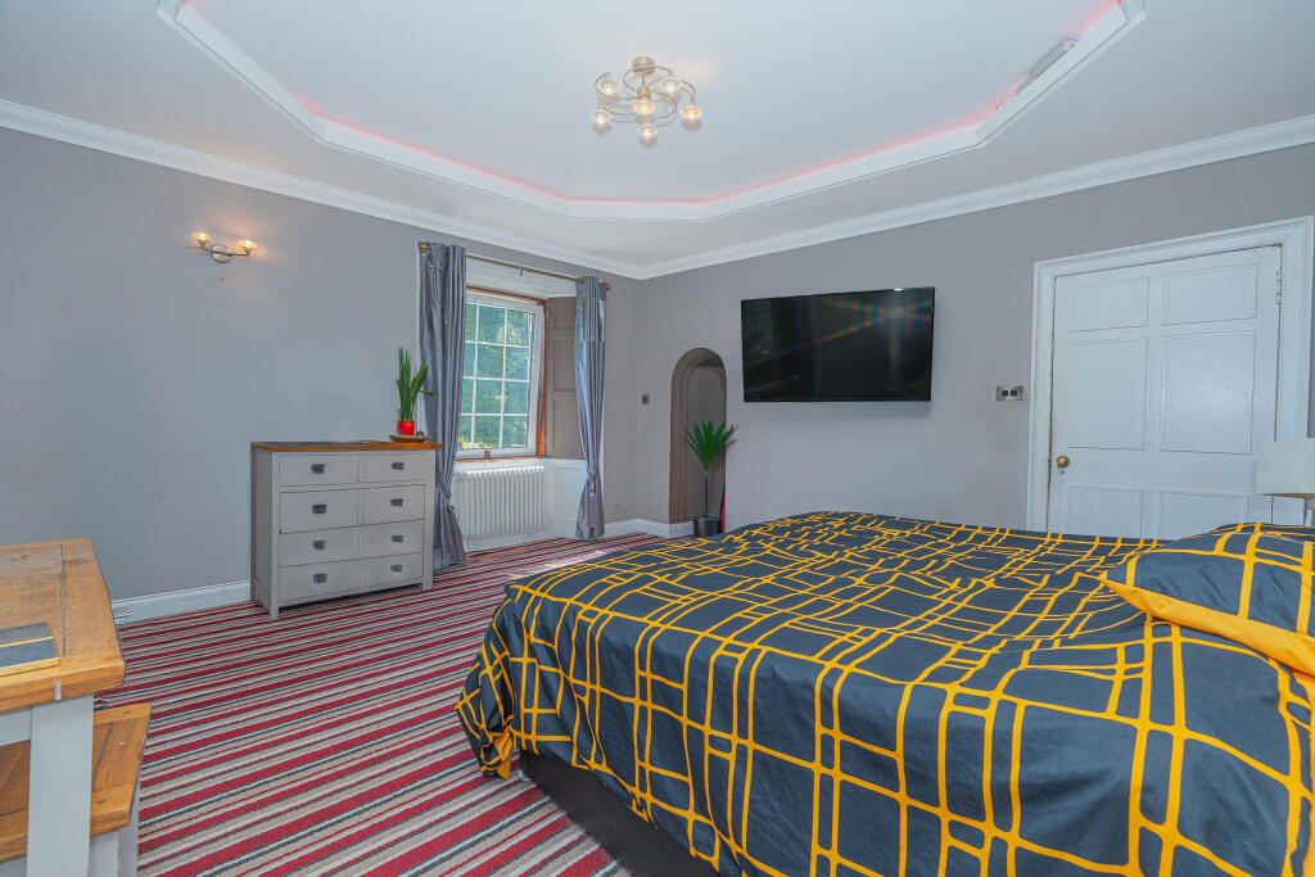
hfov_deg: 96.7
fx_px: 584
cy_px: 438
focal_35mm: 16
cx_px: 658
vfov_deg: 73.8
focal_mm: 16
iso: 250
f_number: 9
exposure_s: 1/60
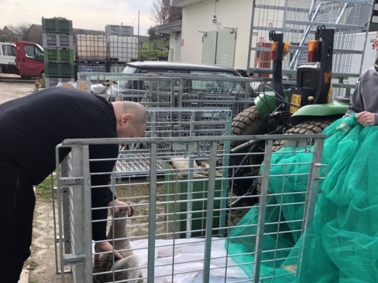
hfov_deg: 50.1
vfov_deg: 38.3
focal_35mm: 37
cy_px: 184
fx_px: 404
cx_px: 194
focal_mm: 3.99
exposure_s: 1/738
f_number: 1.8
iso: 20
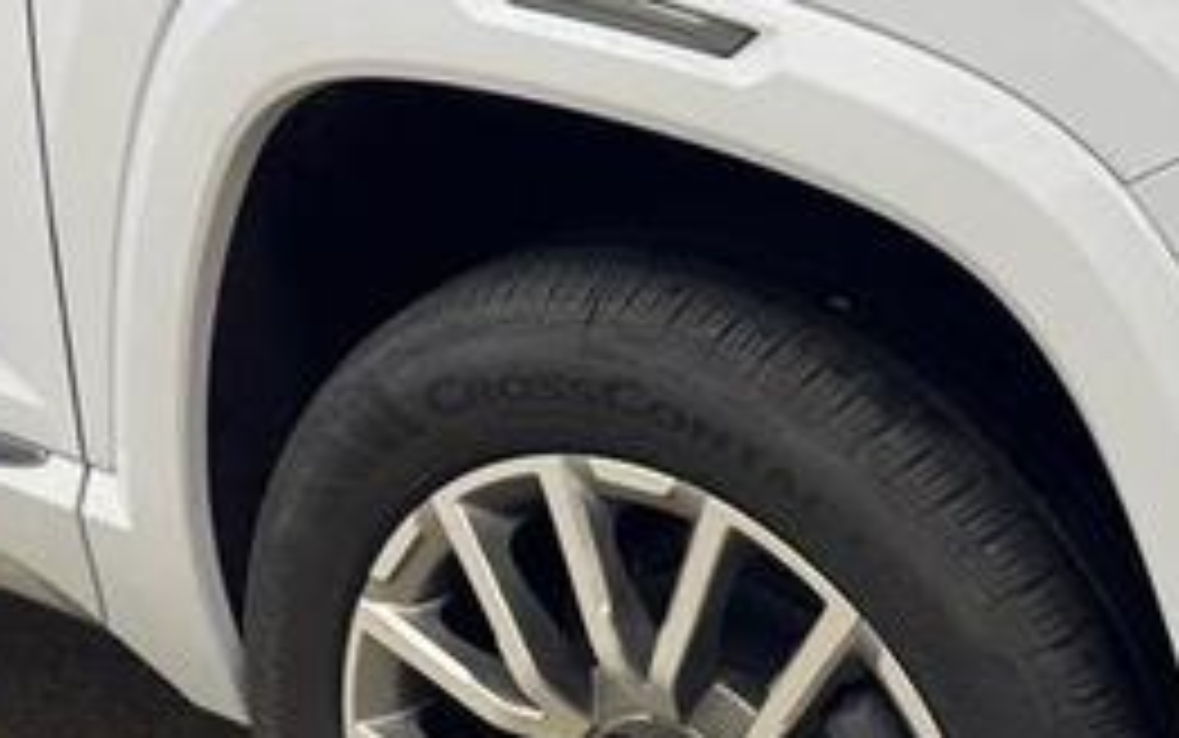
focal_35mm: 98
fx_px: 3150
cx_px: 783
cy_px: 814
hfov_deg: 21.1
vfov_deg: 13.1
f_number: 1.78
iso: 160
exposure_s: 1/60
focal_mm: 6.76
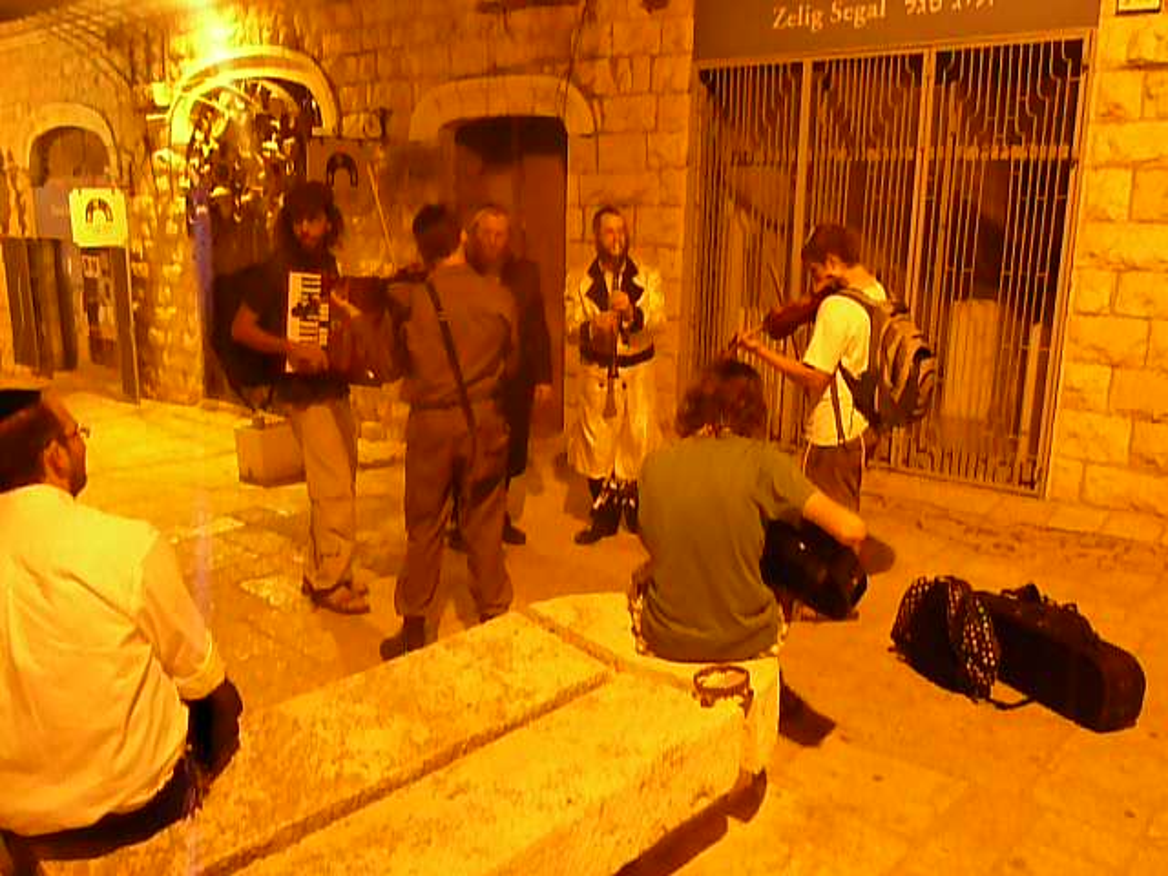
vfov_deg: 48.2
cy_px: 438
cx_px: 584
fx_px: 979
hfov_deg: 61.7
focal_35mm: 29
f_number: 3.4
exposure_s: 1/30
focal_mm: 4.7
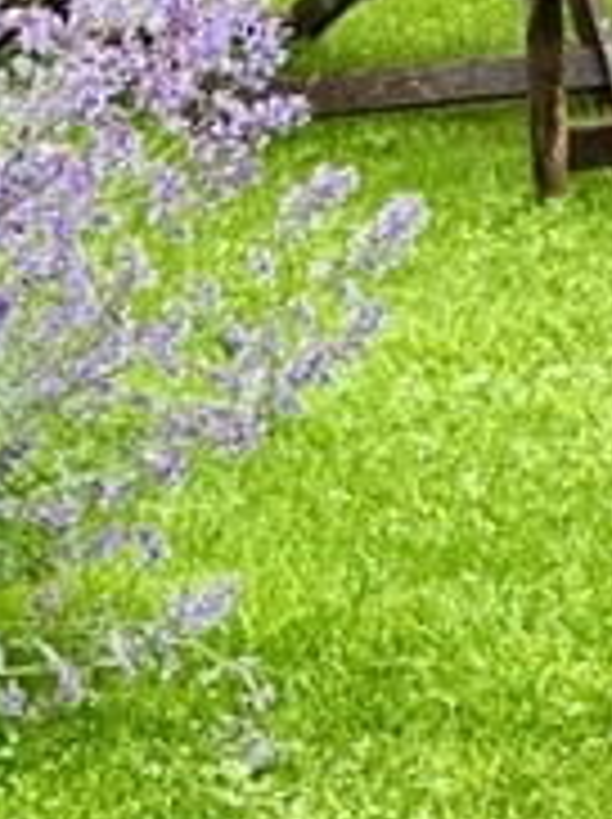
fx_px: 9333
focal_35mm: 395
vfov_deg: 5.0
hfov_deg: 3.7
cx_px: -382
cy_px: -583
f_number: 2.8
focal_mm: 9
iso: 160
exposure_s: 1/121
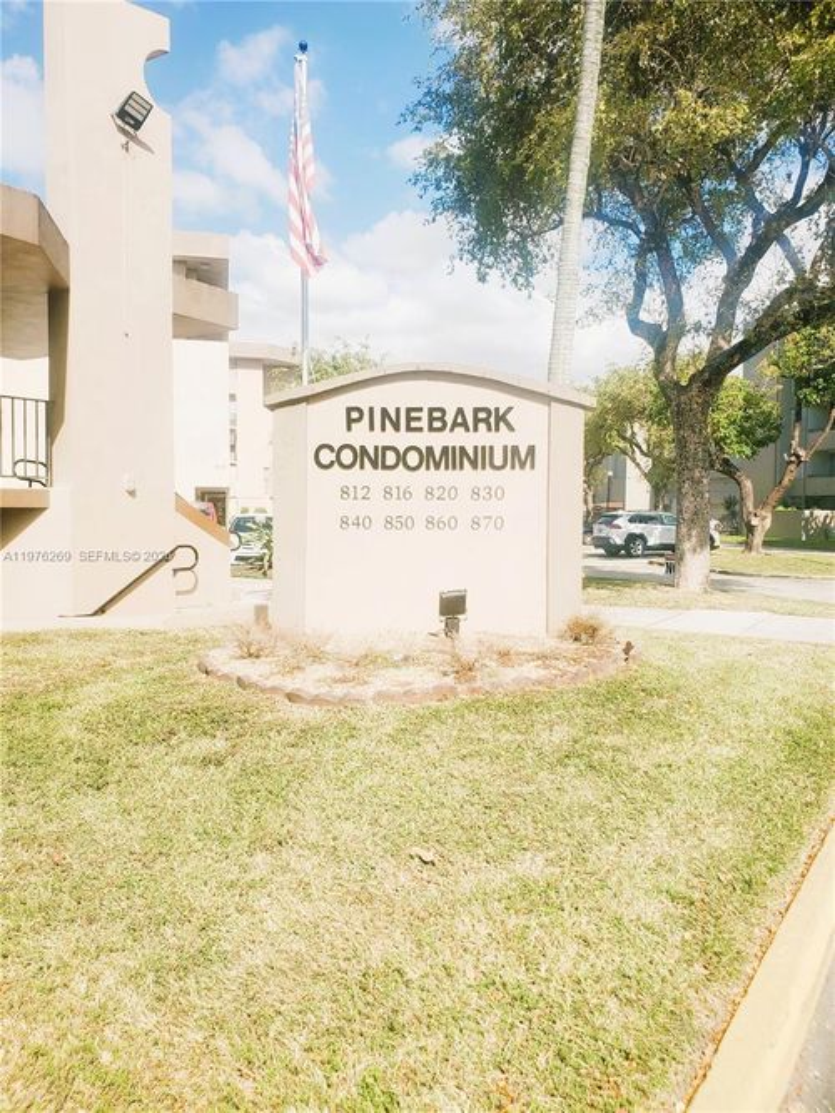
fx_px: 836
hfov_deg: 53.0
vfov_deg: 67.3
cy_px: 556
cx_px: 418
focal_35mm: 26
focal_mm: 4.3
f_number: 2.4
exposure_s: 1/1783
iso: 50
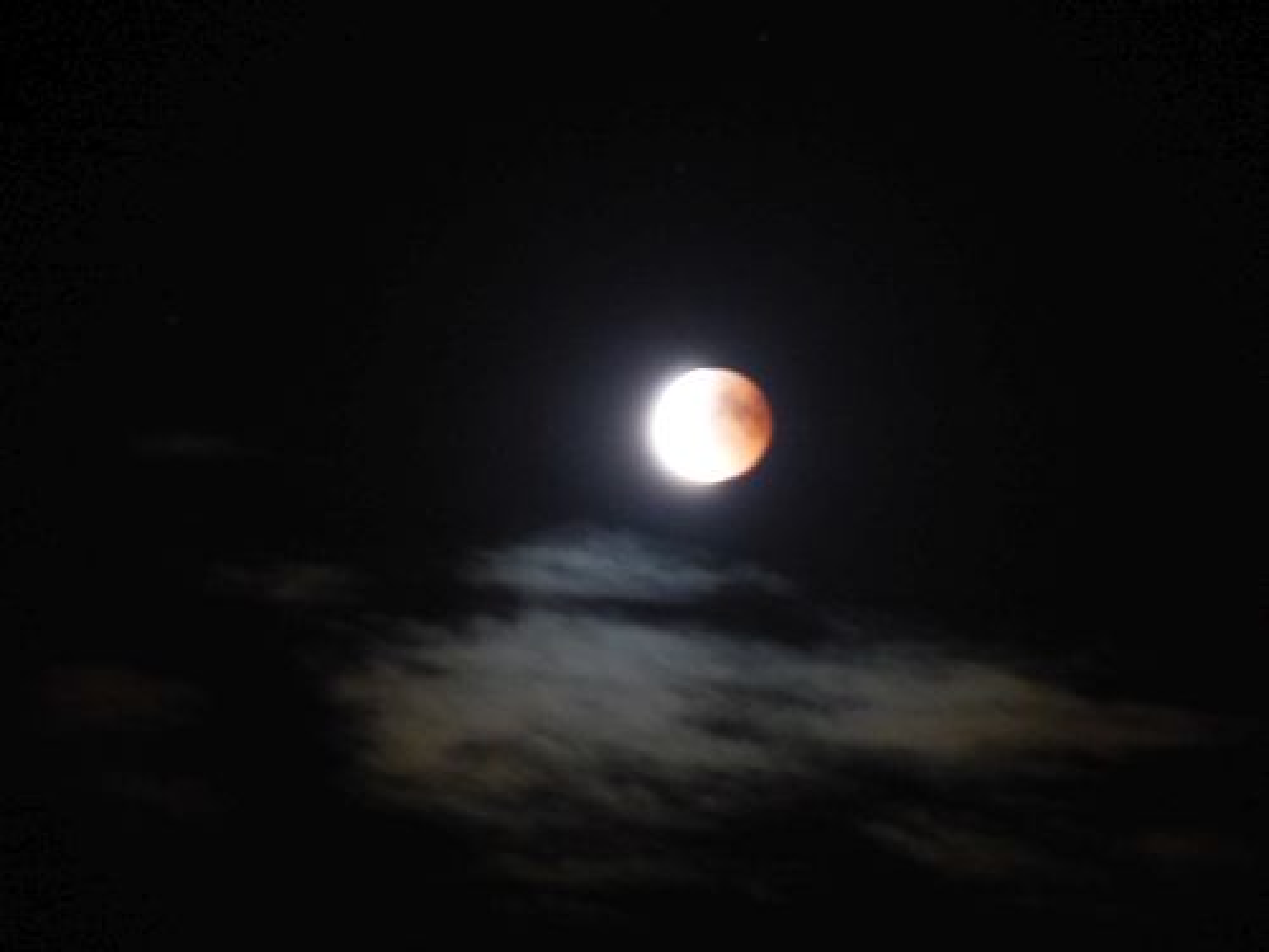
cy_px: 476
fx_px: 12647
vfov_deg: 4.3
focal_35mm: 345
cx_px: 634
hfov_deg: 5.7
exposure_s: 1/3.2
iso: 1000
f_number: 2.8
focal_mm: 62.1
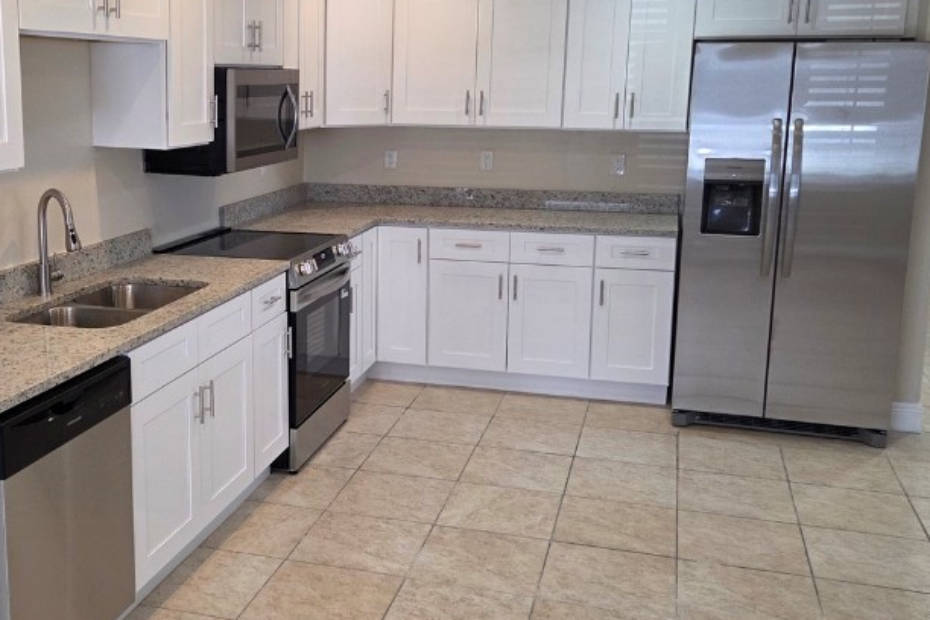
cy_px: 270
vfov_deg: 33.4
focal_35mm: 40
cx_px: 339
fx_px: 1033
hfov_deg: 47.9
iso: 160
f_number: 1.8
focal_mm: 5.4
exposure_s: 1/120
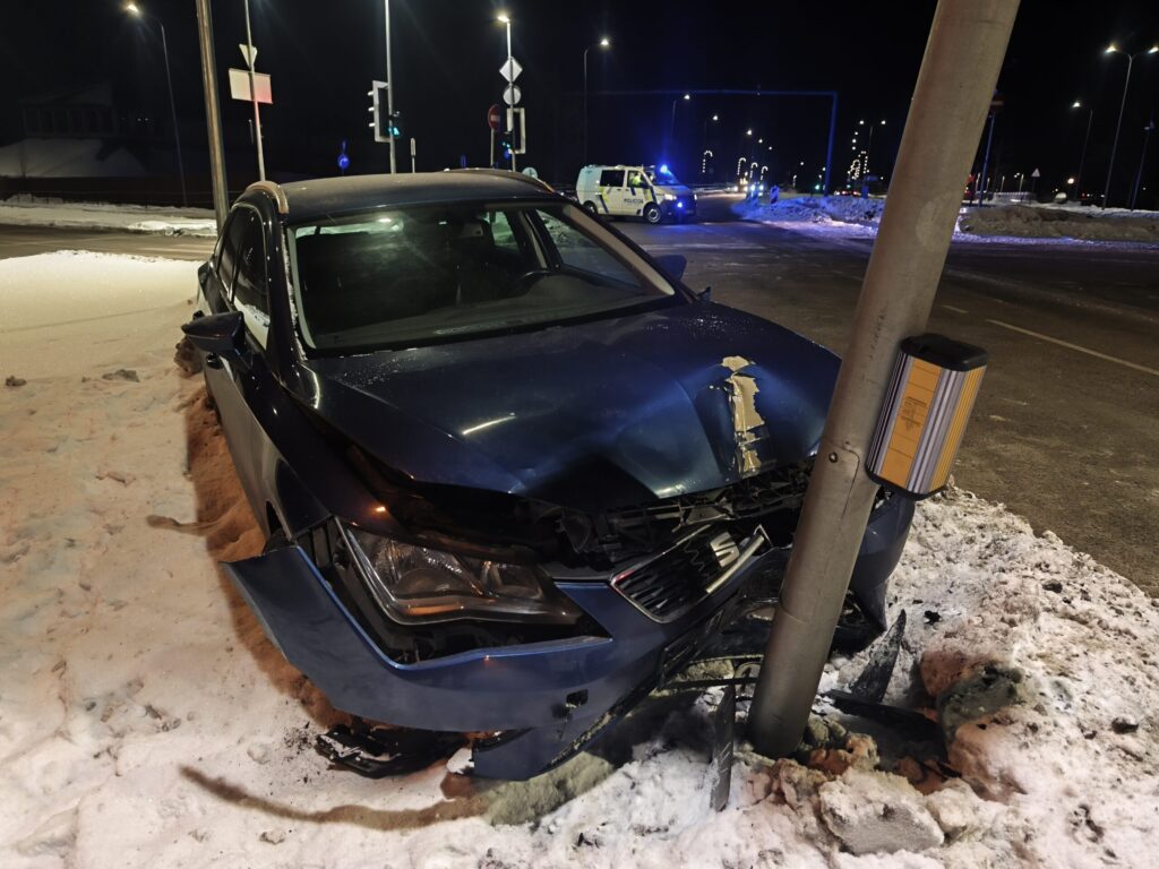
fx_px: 770
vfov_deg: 58.9
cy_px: 434
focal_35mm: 23
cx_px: 580
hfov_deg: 73.9
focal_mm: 6.18
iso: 3200
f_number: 1.65
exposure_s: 1/25
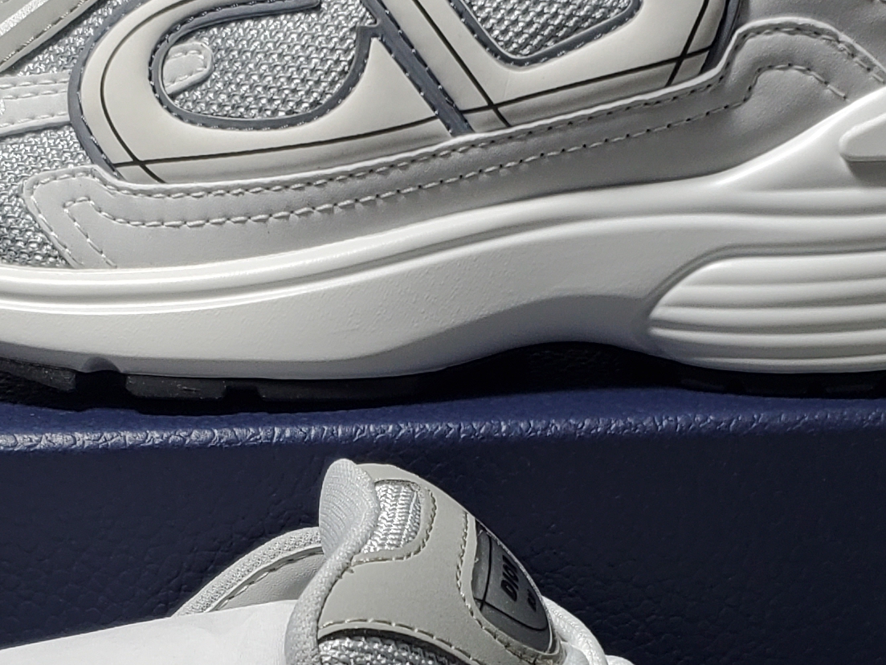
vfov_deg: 15.4
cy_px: 587
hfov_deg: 20.6
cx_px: 484
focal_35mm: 95
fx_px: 2432
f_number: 1.5
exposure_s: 1/446
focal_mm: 4.3
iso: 50
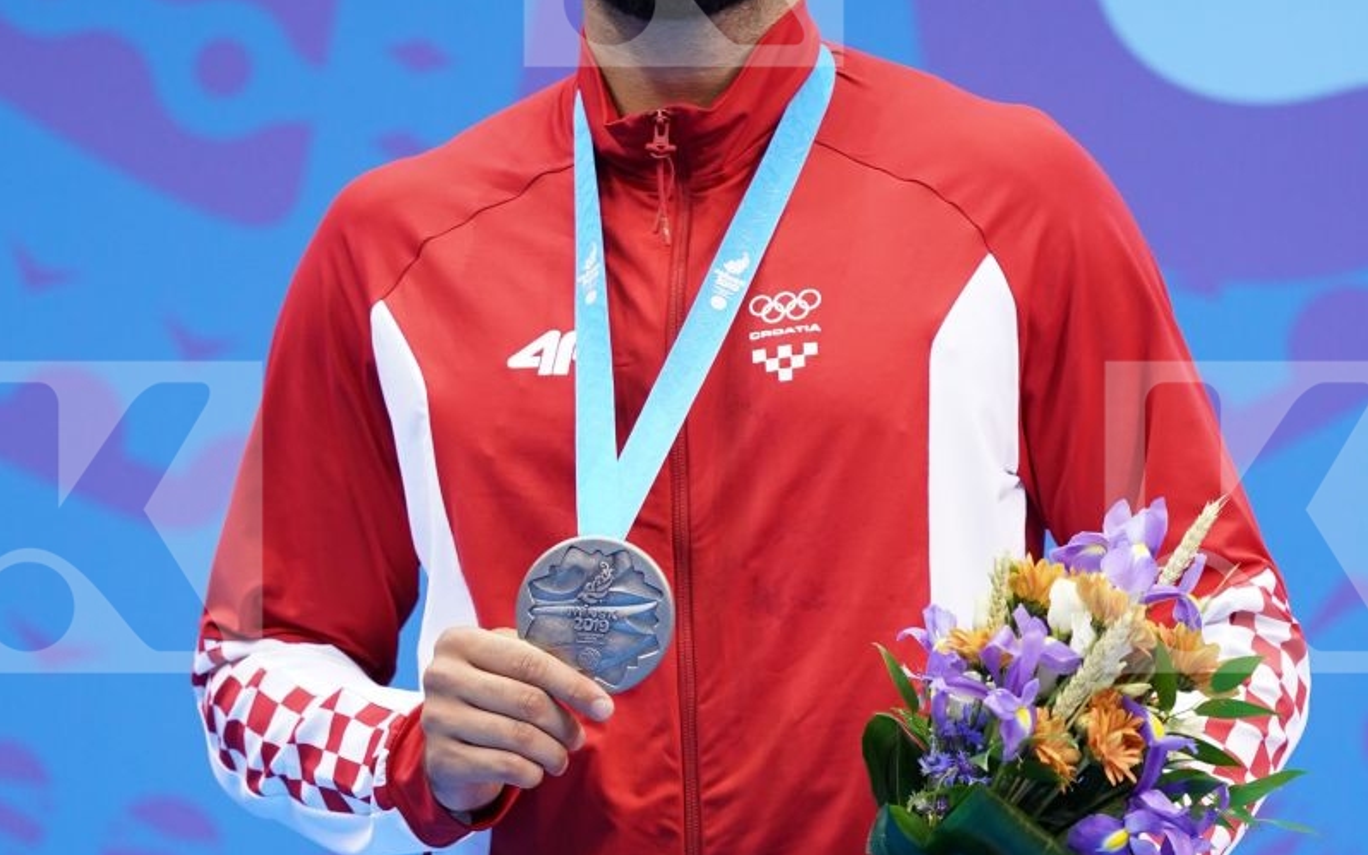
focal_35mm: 920
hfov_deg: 2.3
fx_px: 34305
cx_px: 684
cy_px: 517
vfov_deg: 1.4
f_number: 2.8
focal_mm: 400
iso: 1250
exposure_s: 1/500
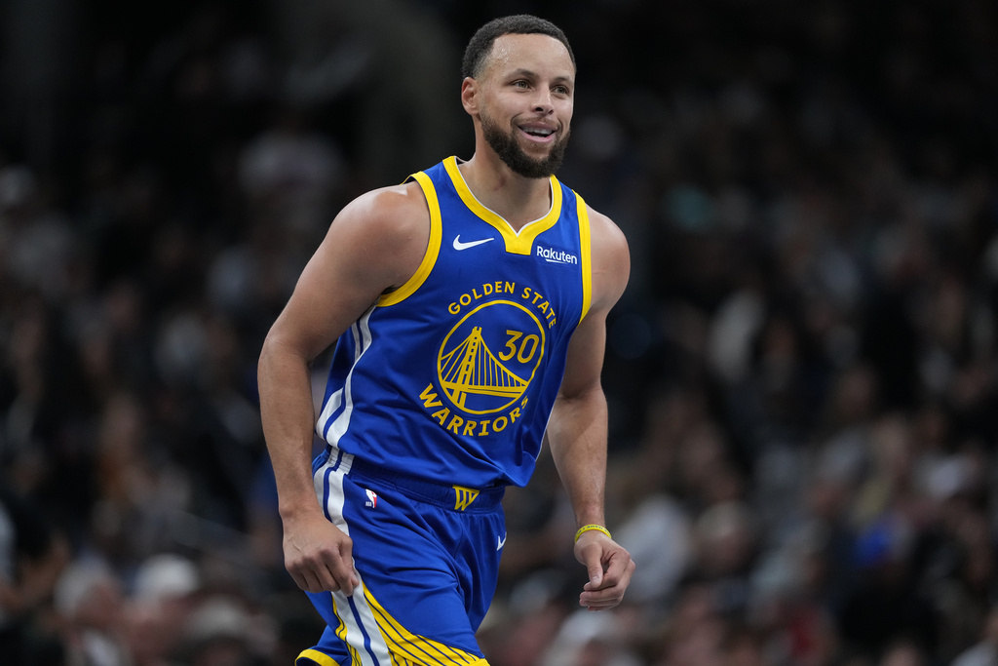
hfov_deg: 6.9
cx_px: 499
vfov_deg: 4.6
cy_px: 333
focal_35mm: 300
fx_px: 8317
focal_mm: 300
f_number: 2.8
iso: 4000
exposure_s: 1/2000
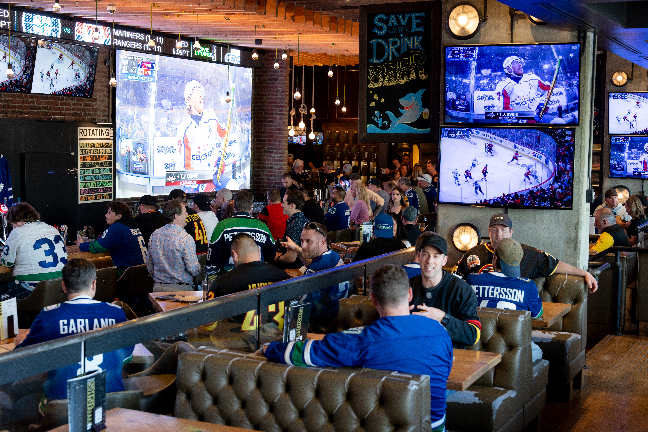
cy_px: 216
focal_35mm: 54
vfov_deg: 25.1
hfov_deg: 36.9
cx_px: 324
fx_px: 972
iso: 2000
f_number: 4.5
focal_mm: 54
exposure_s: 1/125
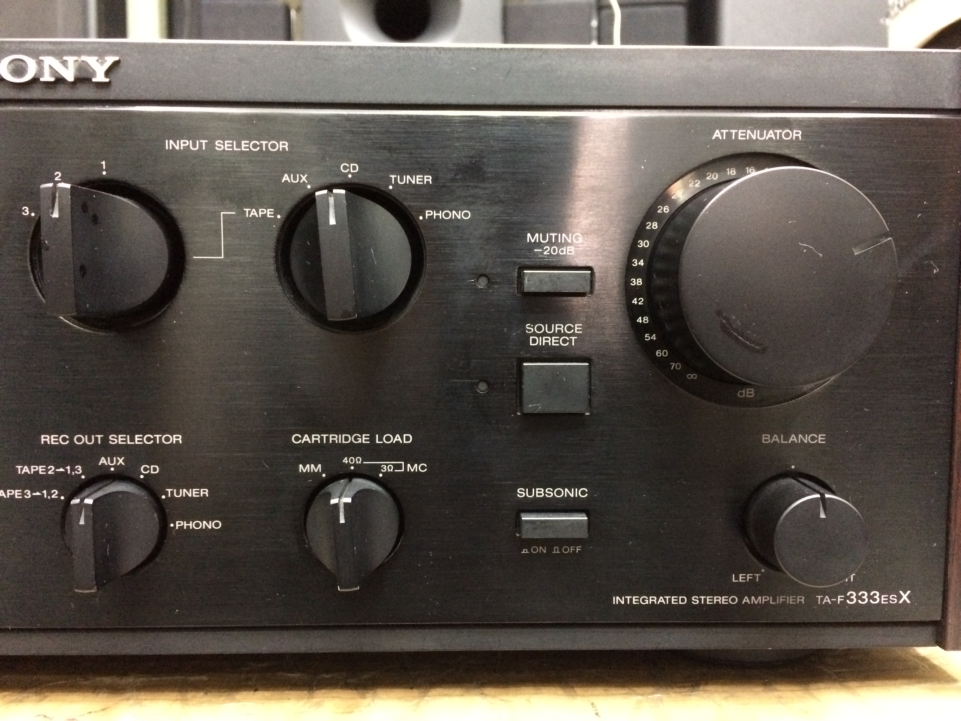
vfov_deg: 48.2
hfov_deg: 61.7
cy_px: 360
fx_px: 805
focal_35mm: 29
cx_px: 480
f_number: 2.2
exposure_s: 1/17
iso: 640
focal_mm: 4.15
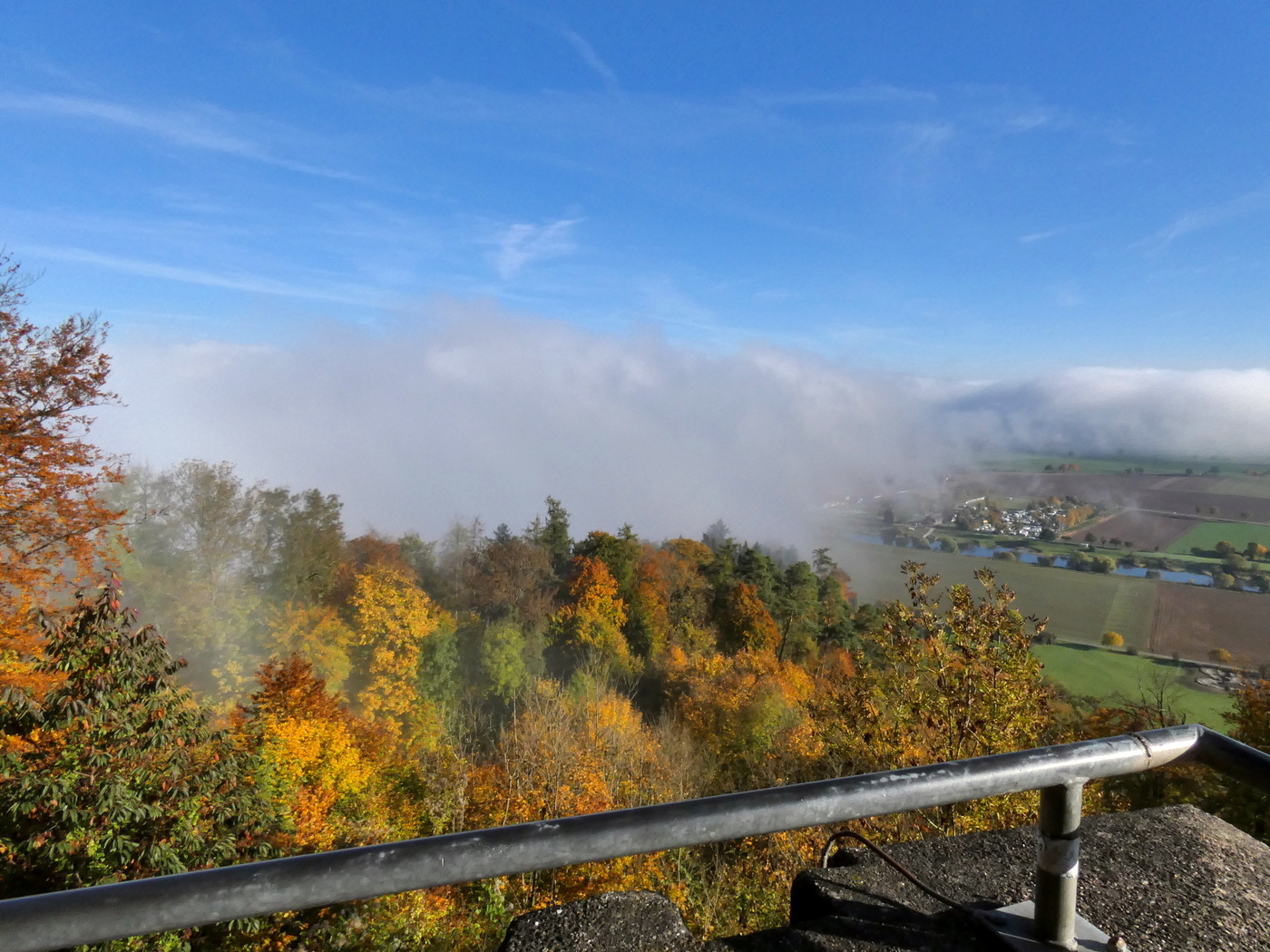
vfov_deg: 66.0
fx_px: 734
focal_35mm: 20
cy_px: 476
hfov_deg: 81.7
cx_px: 635
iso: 80
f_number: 6.3
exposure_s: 1/800
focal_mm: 3.6
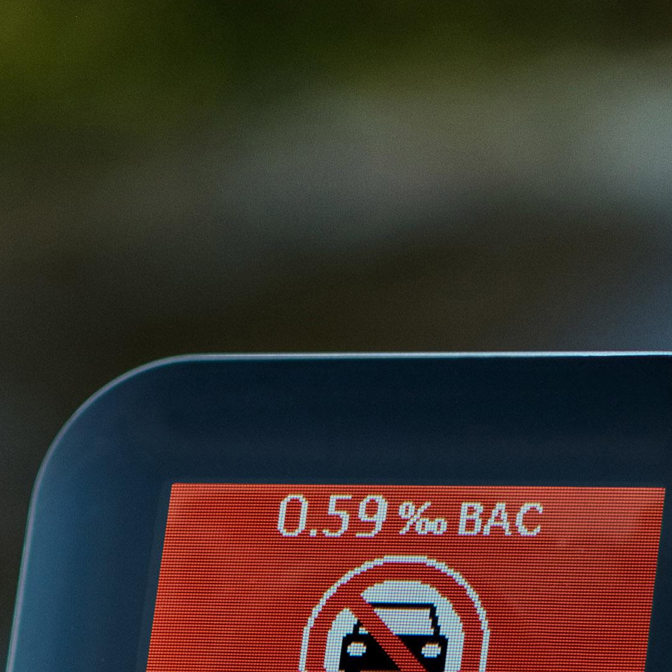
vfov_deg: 8.6
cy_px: 1438
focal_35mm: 190
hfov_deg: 9.2
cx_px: 337
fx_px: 4173
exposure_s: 1/500
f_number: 1.8
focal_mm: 25
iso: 200
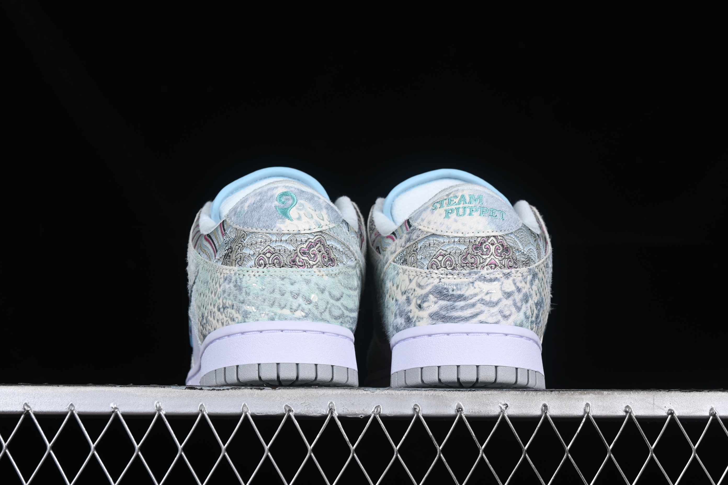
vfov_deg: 18.2
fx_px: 1517
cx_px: 364
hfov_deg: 27.0
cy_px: 242
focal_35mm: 75
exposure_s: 1/80
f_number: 8
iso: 160
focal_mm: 50
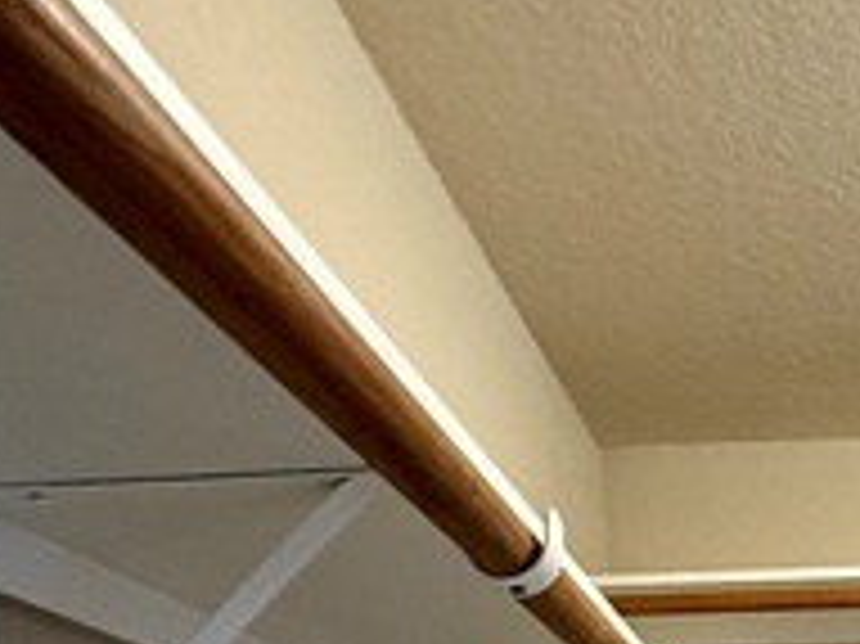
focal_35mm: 47
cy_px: 959
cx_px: 901
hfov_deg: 35.7
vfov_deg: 24.3
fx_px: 1167
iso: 400
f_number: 2.2
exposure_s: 1/60
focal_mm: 2.22
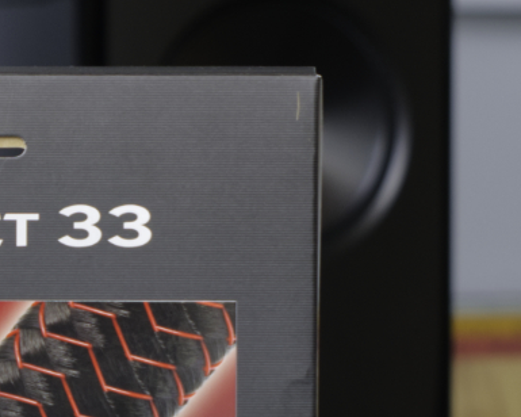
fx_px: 6307
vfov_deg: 3.8
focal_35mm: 409
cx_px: -64
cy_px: 414
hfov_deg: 4.7
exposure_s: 1/6
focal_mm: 75
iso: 400
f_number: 8
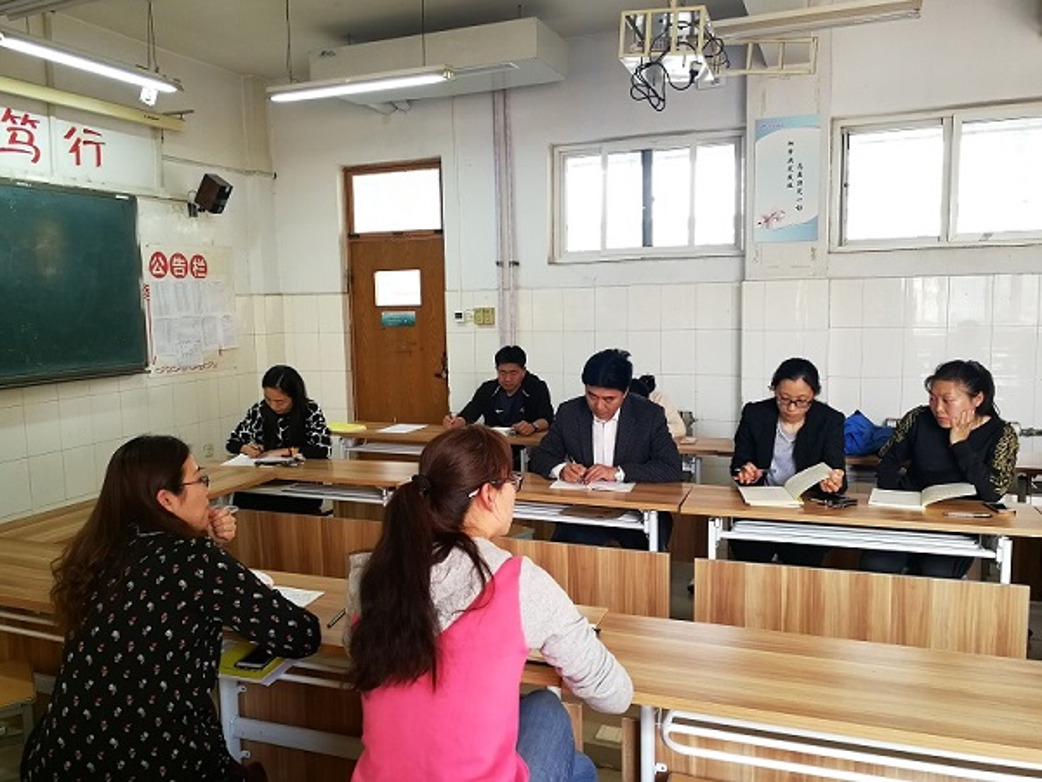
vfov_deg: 51.4
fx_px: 813
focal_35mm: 27
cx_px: 521
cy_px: 391
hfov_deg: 65.3
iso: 250
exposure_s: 1/33.3
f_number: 2.2
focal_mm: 3.95
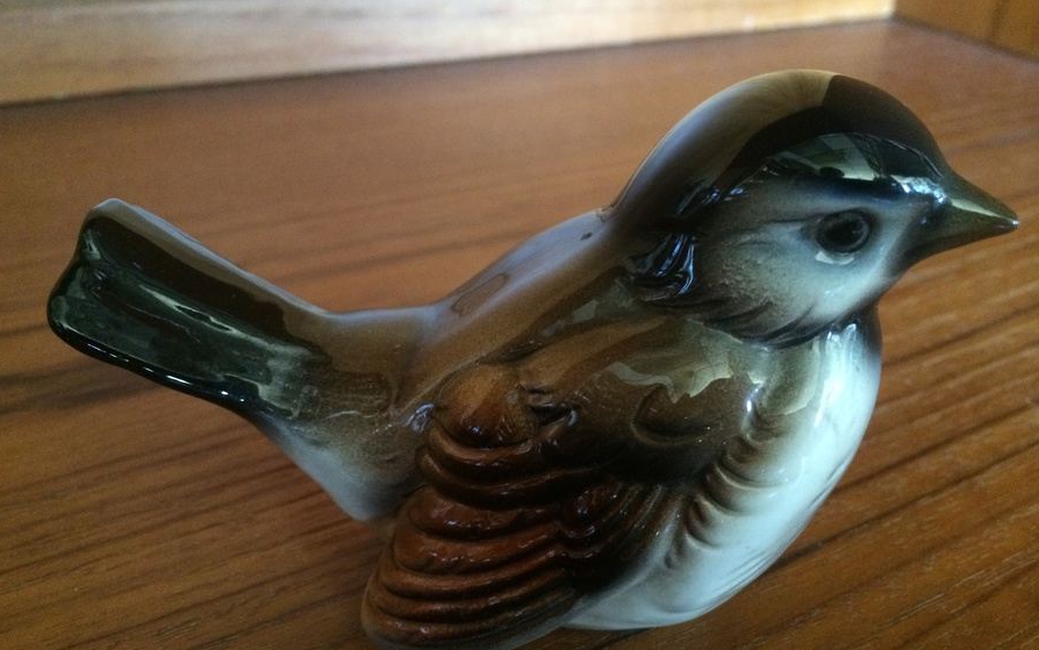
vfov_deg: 39.4
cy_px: 354
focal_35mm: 32
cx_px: 520
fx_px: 906
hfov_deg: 59.6
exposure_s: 1/15
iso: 400
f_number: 2.2
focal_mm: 4.12
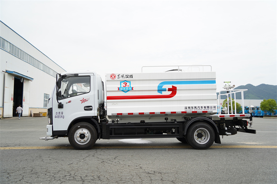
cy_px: 92
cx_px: 138
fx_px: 262
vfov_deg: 38.9
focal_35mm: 34
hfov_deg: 55.8
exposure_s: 1/1000
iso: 100
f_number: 3.2
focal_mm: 34
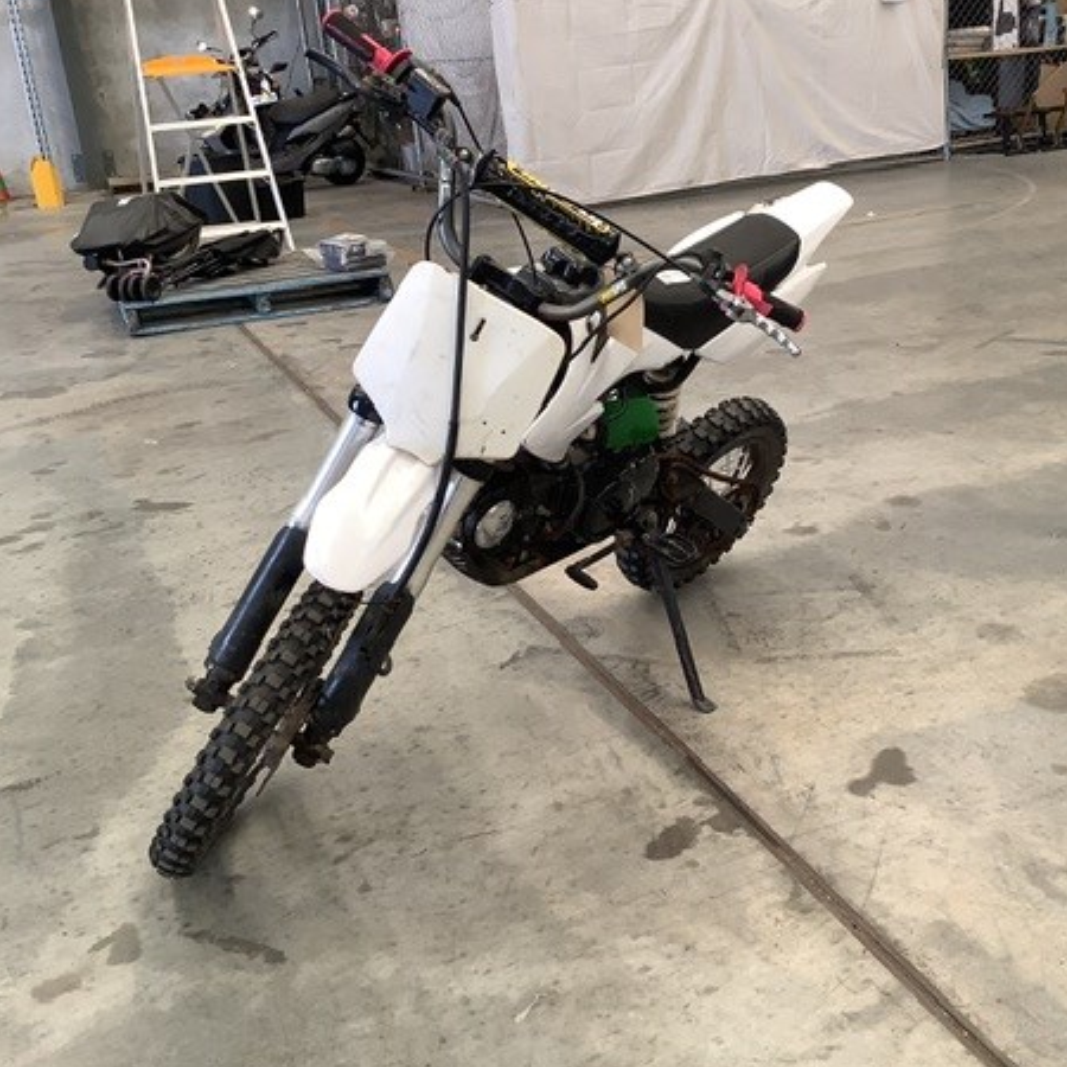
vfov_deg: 42.8
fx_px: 1360
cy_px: 507
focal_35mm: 39
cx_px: 659
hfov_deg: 42.5
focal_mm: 3.3
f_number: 2.4
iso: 80
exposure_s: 1/50
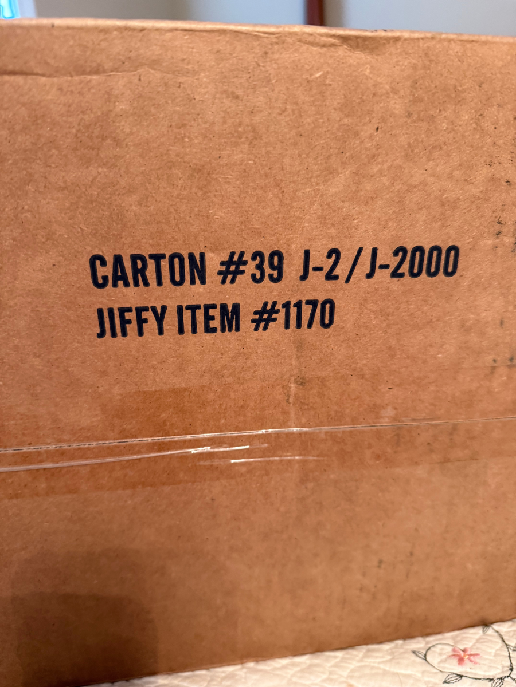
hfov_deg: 56.8
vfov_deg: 71.6
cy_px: 344
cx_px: 258
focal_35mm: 24
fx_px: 477
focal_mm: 6.76
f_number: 1.78
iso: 320
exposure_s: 1/60
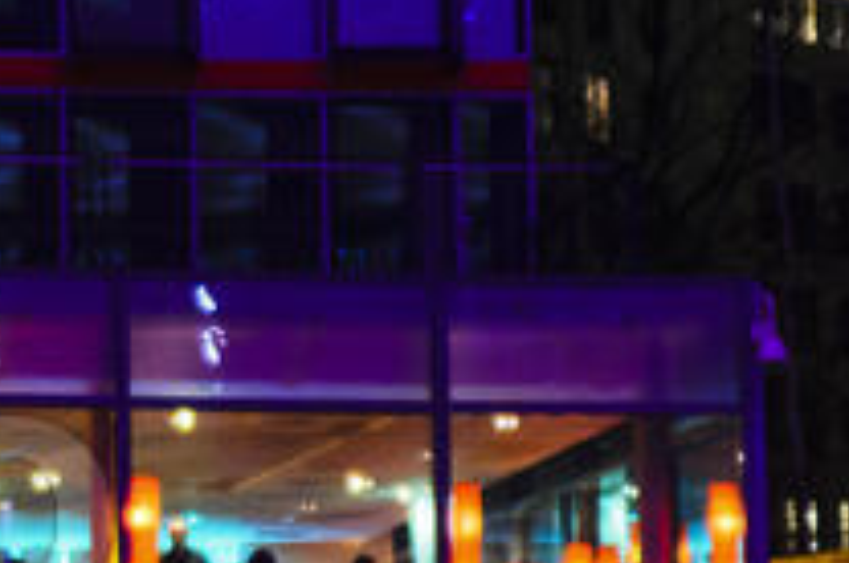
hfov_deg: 10.9
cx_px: -629
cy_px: 518
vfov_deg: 7.7
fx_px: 4168
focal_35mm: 177
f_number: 3.5
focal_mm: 28
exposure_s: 1/20
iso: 1600
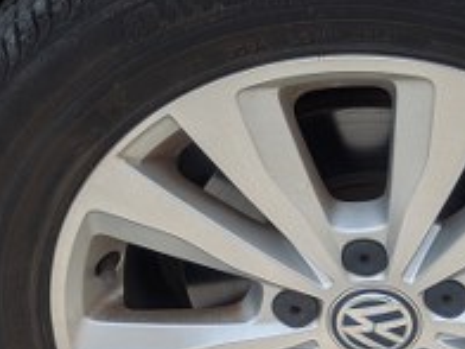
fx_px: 1370
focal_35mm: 102
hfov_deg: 18.5
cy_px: 204
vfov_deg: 14.5
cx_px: 525
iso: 56
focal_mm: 5.43
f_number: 1.89
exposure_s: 1/1513
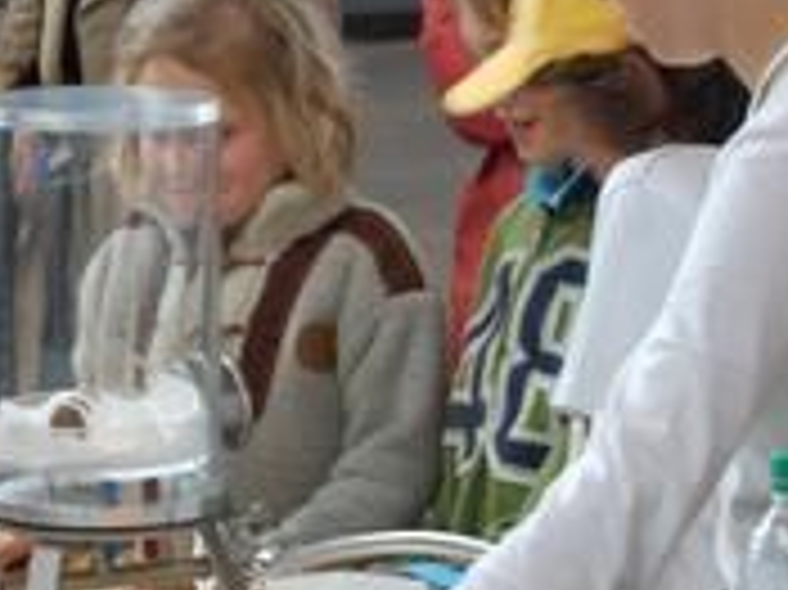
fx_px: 4120
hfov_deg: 10.8
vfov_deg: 8.2
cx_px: -59
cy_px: 214
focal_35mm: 181
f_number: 5.6
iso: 200
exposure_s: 1/13
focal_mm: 55
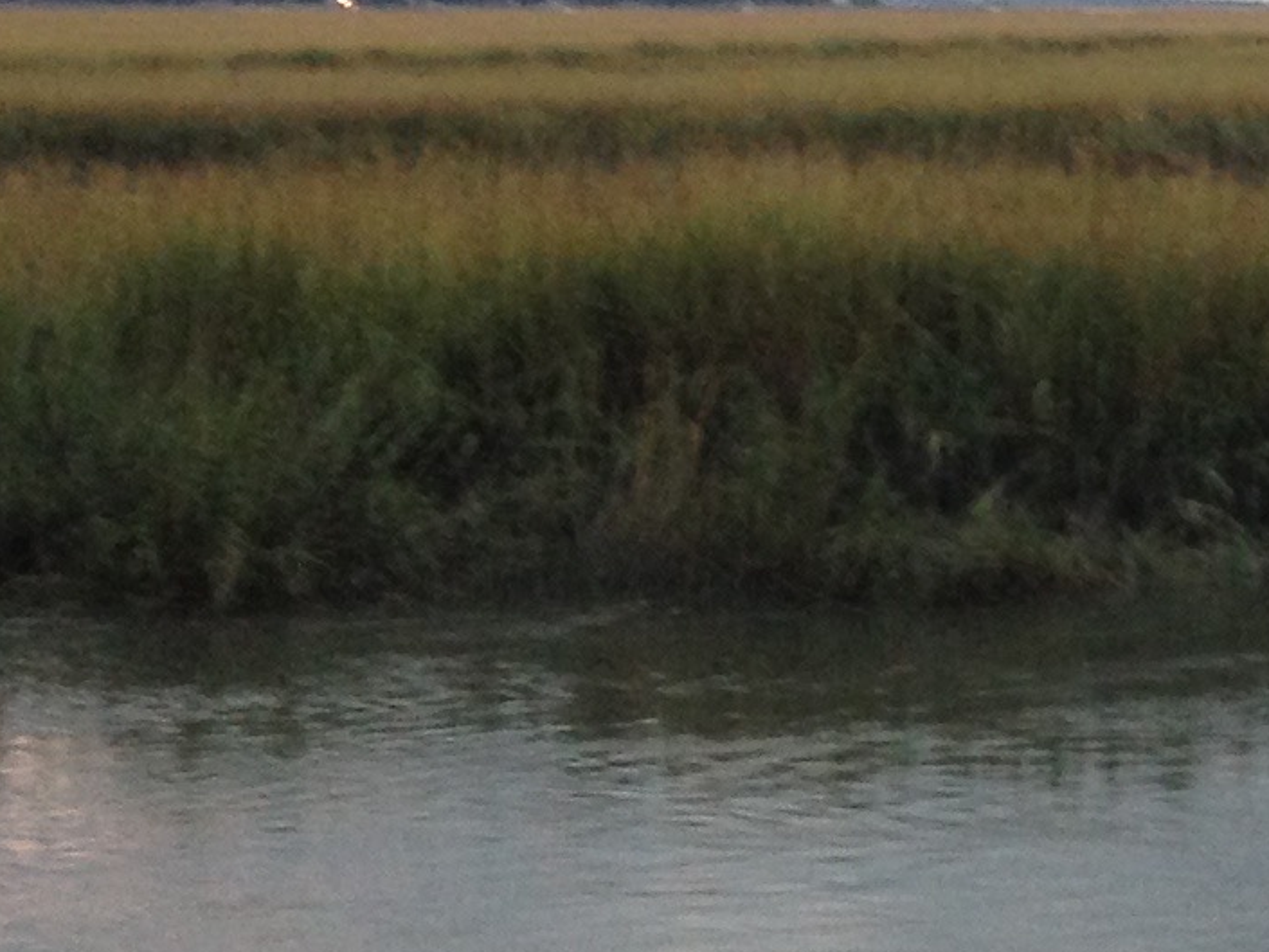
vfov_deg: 9.1
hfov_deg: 11.8
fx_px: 5940
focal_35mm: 162
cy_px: 56
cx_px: 1751
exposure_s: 1/20
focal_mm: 4.28
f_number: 2.4
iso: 80
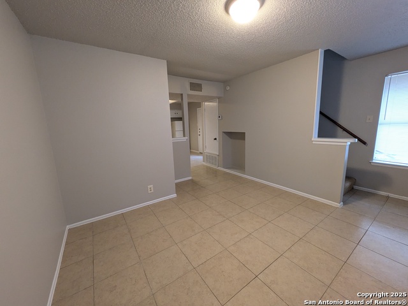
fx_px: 165
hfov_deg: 102.1
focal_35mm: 14
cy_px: 153
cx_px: 204
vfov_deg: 85.7
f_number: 2.2
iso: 495
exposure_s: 1/40
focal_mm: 1.83
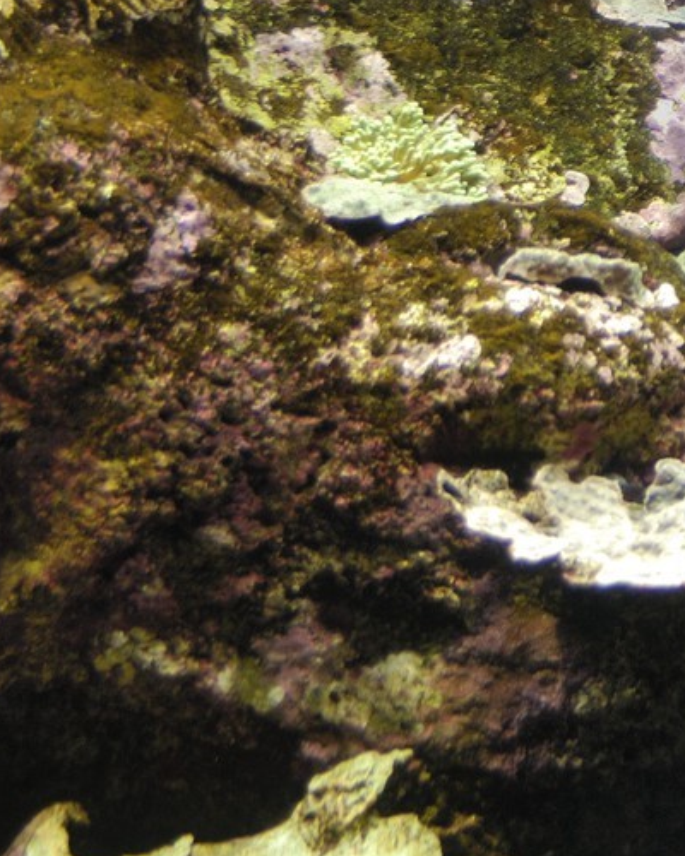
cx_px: 1324
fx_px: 3535
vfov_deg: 13.6
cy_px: -26
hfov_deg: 10.3
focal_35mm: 140
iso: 200
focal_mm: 31
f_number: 2.8
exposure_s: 1/60
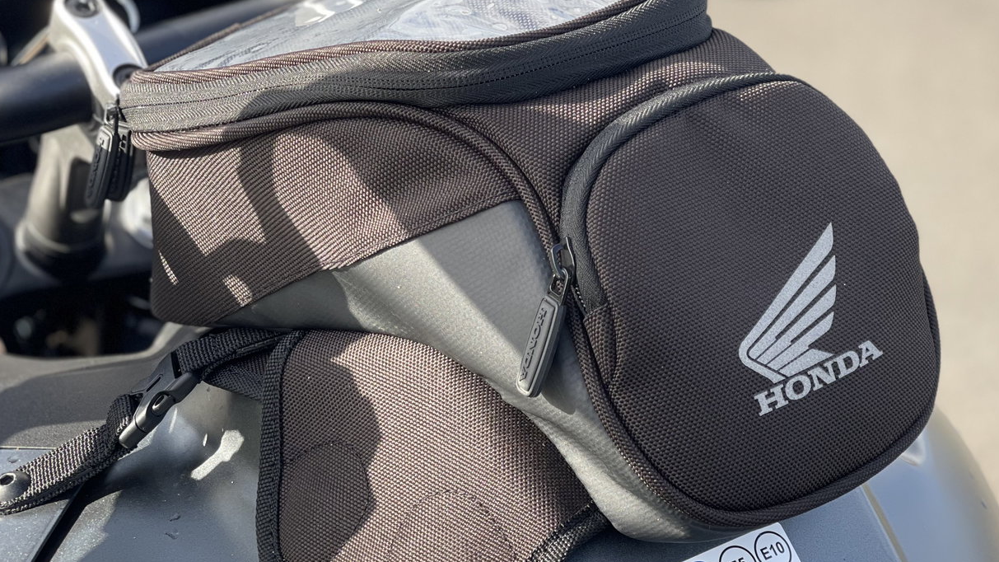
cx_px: 481
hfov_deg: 23.2
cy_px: 269
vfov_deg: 13.1
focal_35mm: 92
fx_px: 2437
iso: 25
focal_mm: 7.5
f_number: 2.2
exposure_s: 1/162
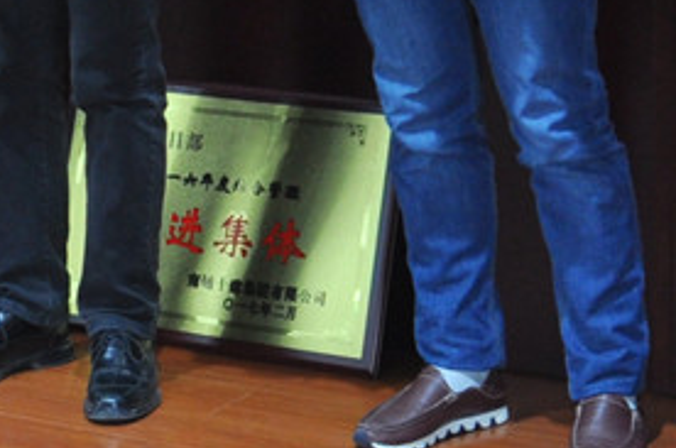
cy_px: -419
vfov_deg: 8.8
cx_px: 240
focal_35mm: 147
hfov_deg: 14.0
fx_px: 2756
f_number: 5.6
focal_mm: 18
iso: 400
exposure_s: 1/25
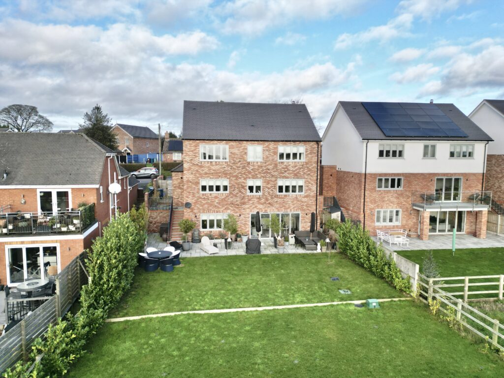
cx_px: 252
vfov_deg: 56.8
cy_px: 189
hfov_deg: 71.6
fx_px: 349
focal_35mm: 24
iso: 100
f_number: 1.7
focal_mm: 6.72
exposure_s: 1/1250
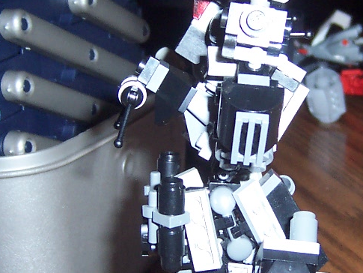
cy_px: 181
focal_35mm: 89
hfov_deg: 21.9
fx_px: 934
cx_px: 260
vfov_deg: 16.6
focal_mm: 5.6
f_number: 2.8
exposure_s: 1/60
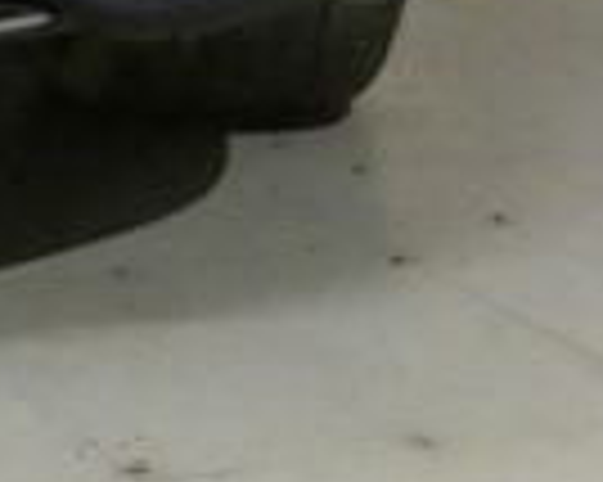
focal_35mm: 368
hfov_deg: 5.1
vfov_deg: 4.1
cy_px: -734
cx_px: -837
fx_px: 6563
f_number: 4.2
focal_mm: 11.3
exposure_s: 1/50
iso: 1600
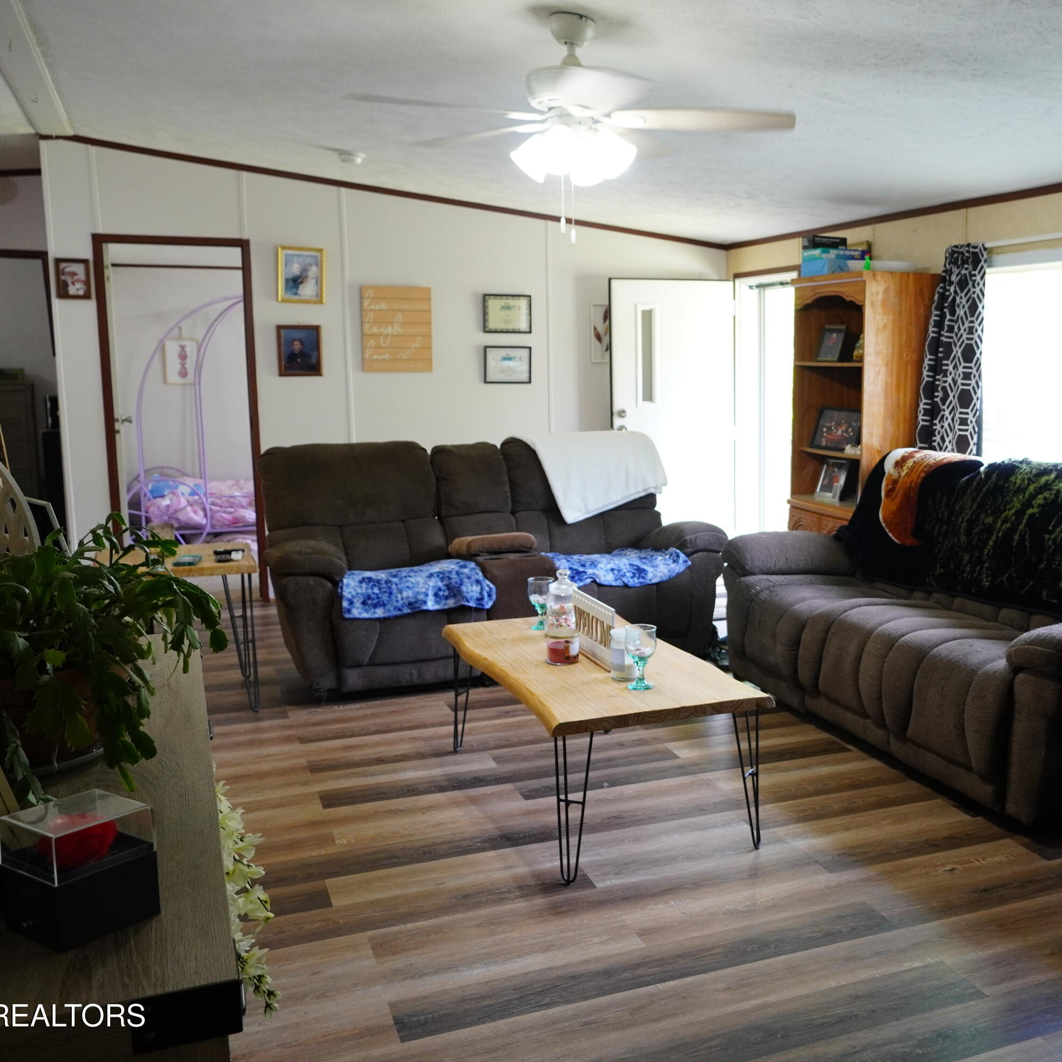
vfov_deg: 47.2
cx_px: 727
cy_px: 525
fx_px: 1215
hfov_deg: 46.3
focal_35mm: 35
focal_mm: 18
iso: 1000
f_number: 4
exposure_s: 1/60
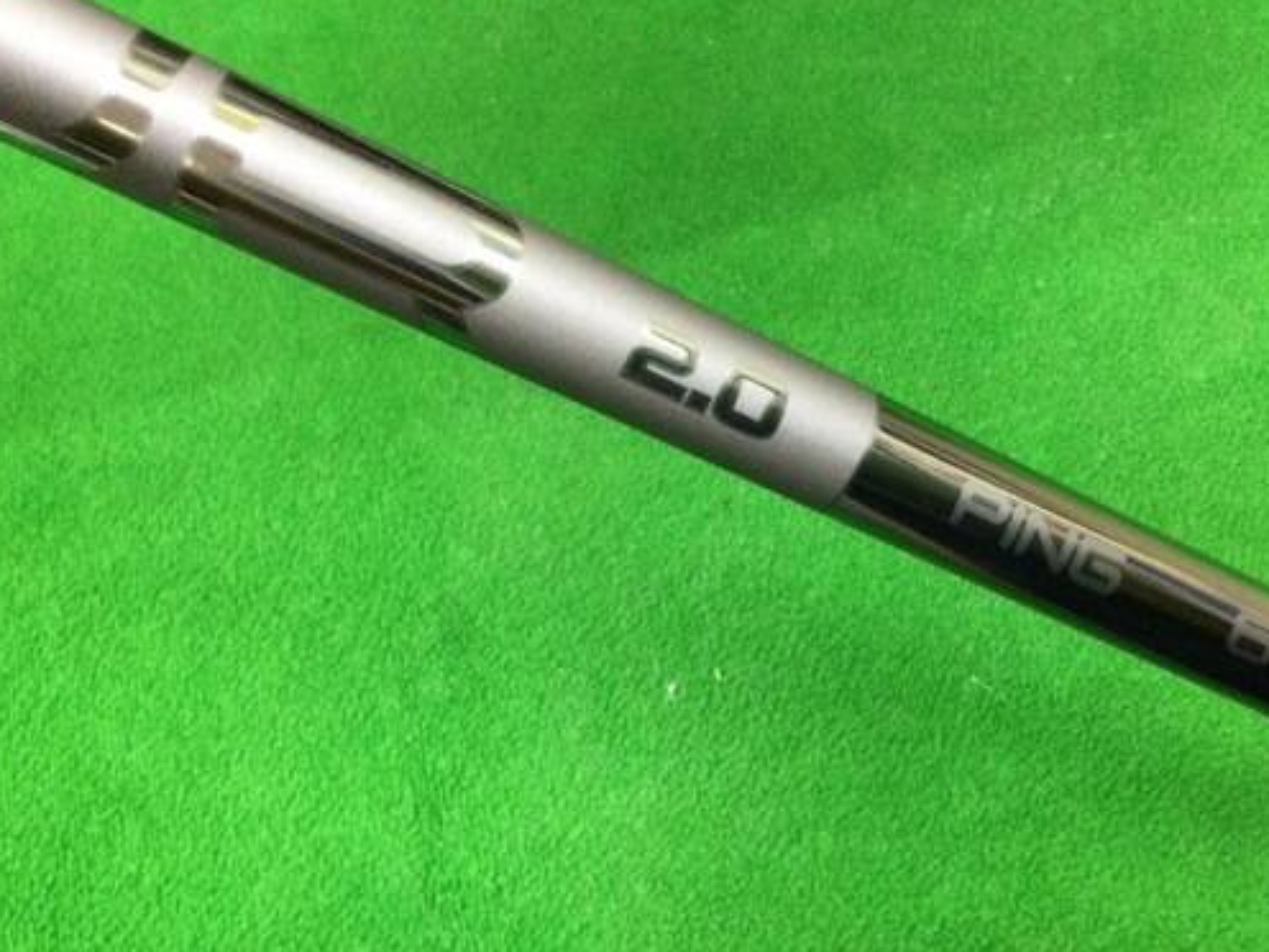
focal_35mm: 40
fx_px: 1466
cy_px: 504
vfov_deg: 35.9
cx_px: 750
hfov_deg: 46.6
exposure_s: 1/30
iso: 200
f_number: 2.4
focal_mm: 3.3
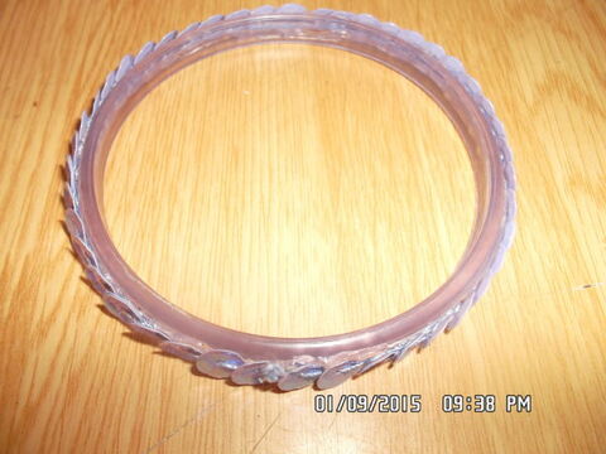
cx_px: 303
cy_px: 227
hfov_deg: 63.4
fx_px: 490
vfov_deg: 49.7
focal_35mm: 28
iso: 100
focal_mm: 4.1
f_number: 3.3
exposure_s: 1/15
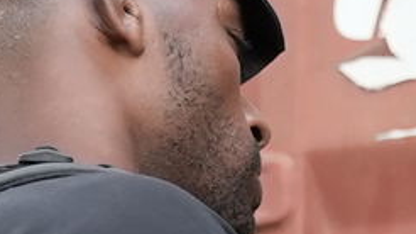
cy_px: 549
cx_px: 822
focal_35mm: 292
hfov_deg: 7.1
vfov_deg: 4.1
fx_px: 3219
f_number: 2.8
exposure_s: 1/100
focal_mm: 33.1
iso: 3200
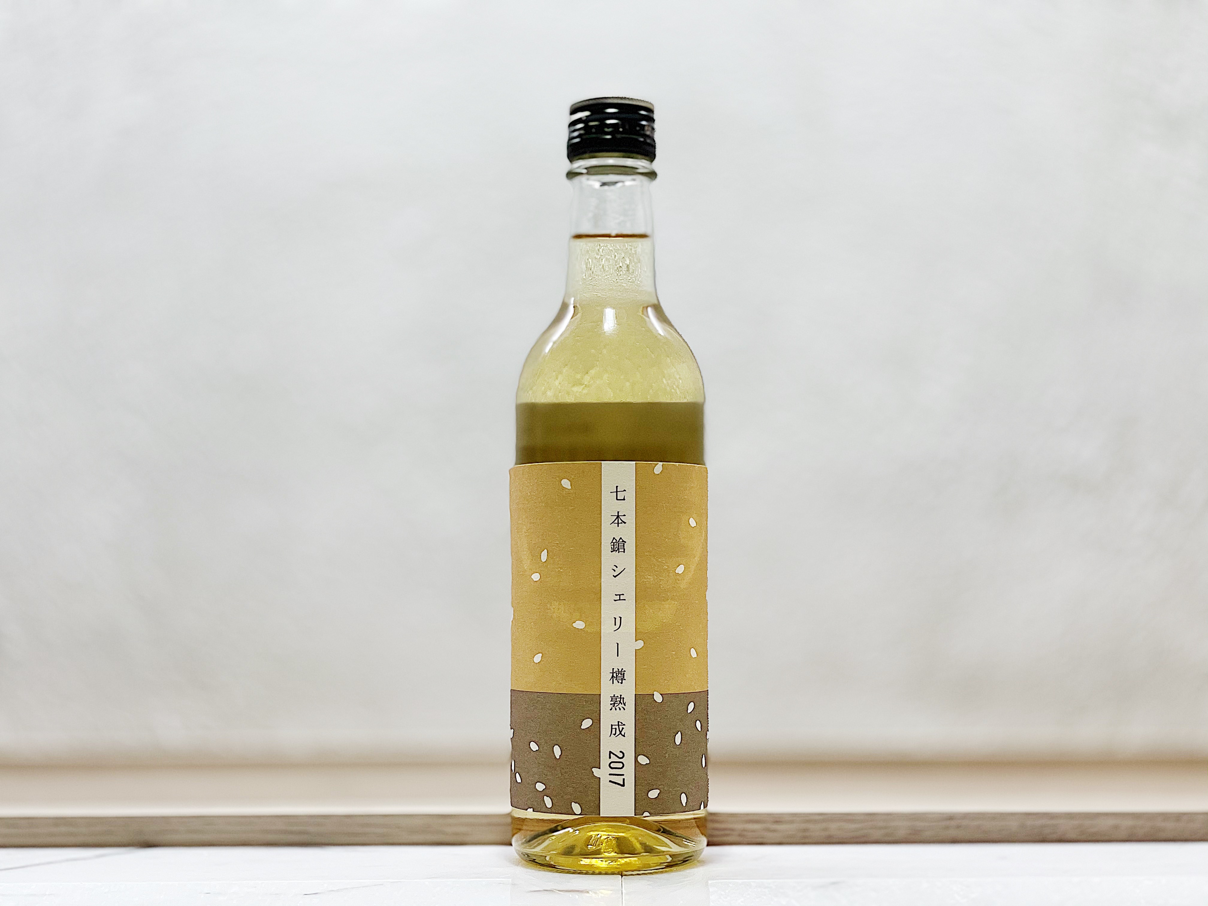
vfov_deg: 28.0
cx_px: 604
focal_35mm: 52
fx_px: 1815
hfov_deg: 36.8
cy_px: 453
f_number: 2
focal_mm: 6
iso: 80
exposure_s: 1/100
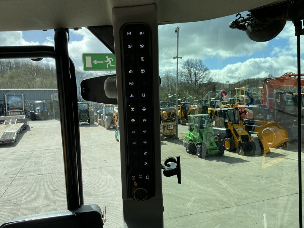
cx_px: 152
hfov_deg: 63.4
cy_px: 114
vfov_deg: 49.7
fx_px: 246
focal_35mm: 28
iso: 25
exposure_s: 1/898
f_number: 1.8
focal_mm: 3
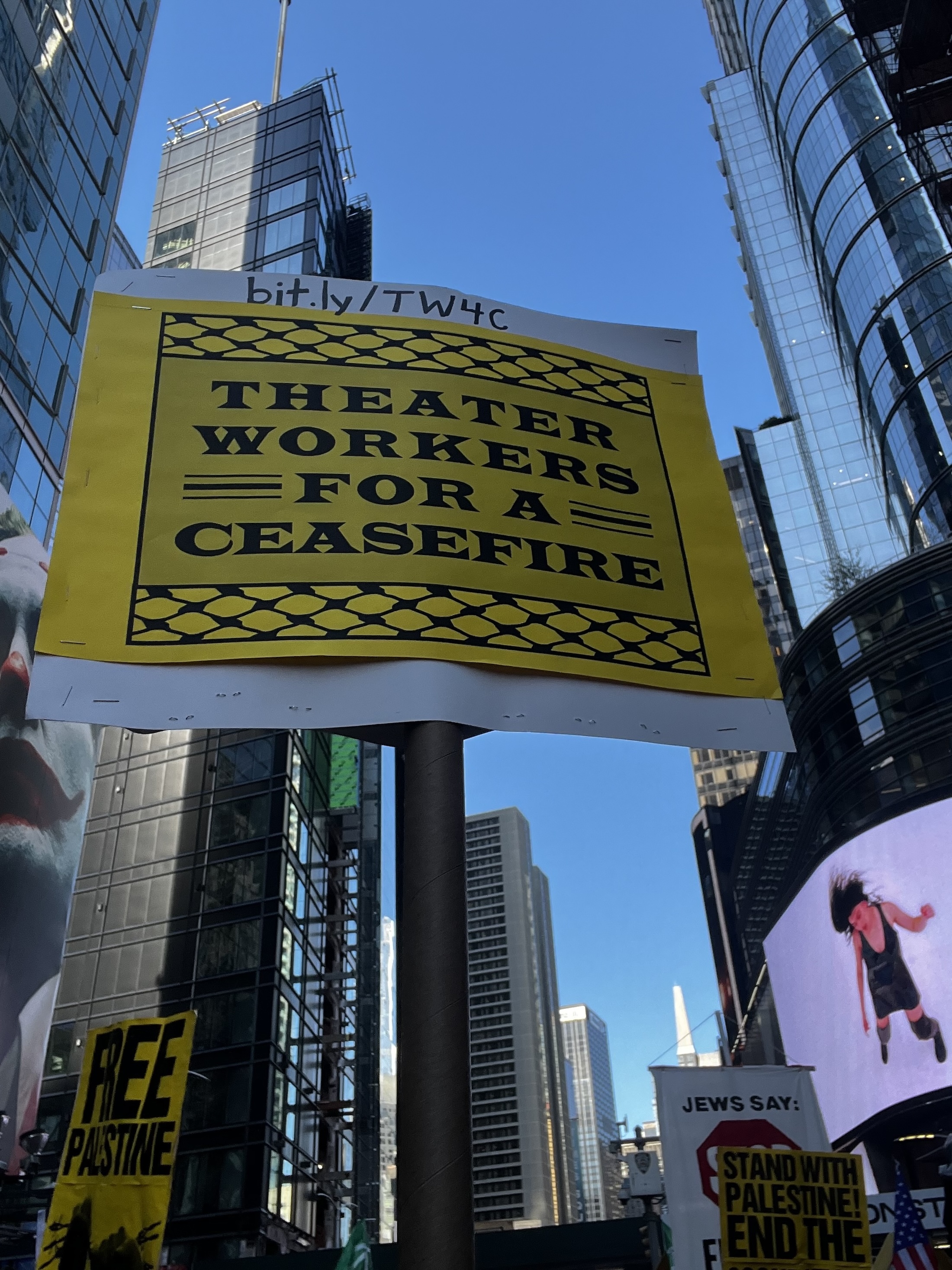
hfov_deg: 46.8
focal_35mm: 30
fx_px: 1100
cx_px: 476
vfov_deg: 60.0
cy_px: 635
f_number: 2.2
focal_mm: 2.71
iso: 25
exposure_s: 1/195
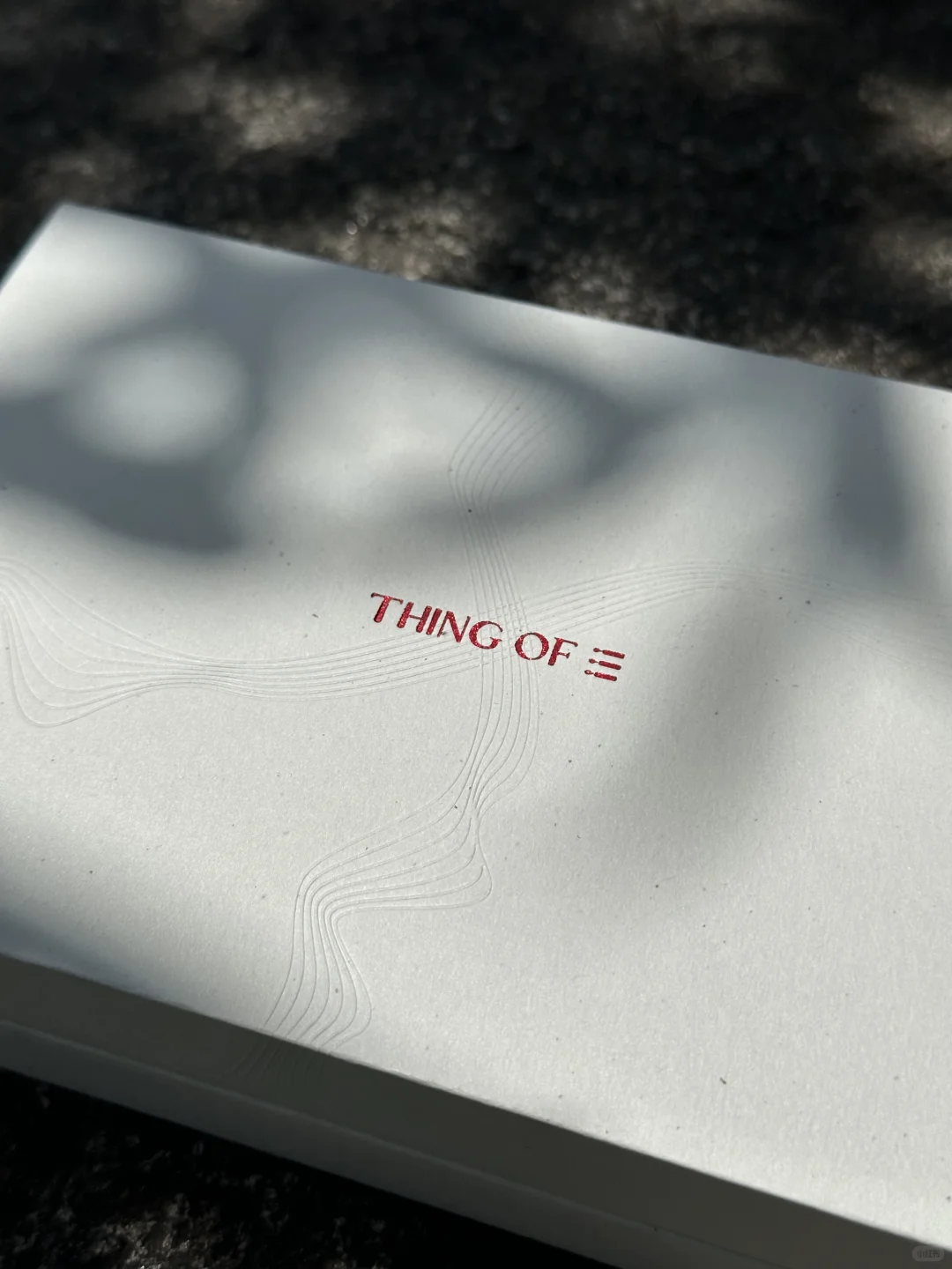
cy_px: 634
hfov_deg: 30.3
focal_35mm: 48
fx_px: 1760
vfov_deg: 39.7
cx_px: 476
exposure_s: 1/15873
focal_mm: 6.86
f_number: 1.78
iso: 64
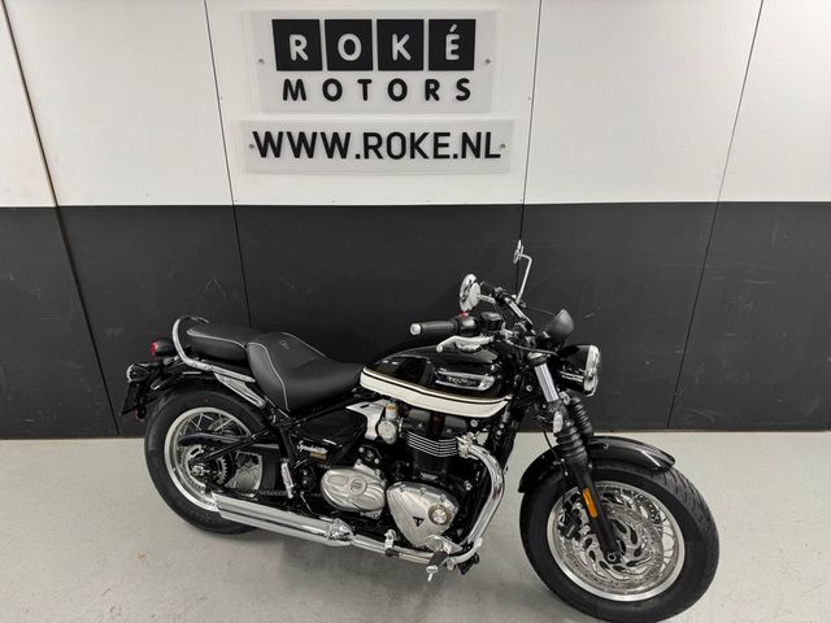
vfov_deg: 56.8
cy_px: 312
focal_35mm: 24
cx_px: 416
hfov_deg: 71.6
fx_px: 576
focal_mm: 6.76
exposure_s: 1/50
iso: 125
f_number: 1.78
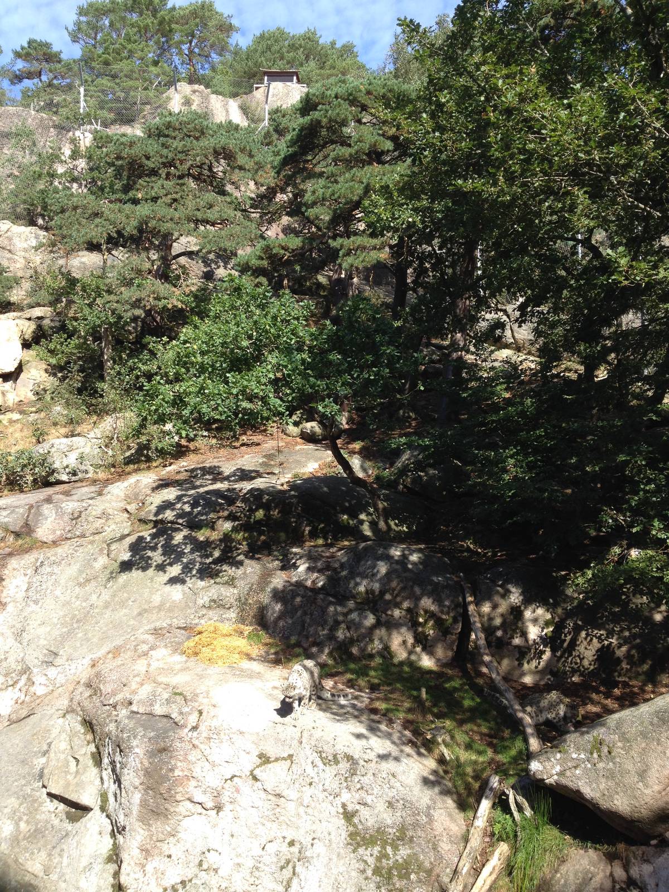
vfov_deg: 52.6
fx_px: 902
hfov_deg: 40.7
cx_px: 334
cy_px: 446
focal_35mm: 35
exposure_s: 1/552
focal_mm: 4.28
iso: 50
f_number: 2.4
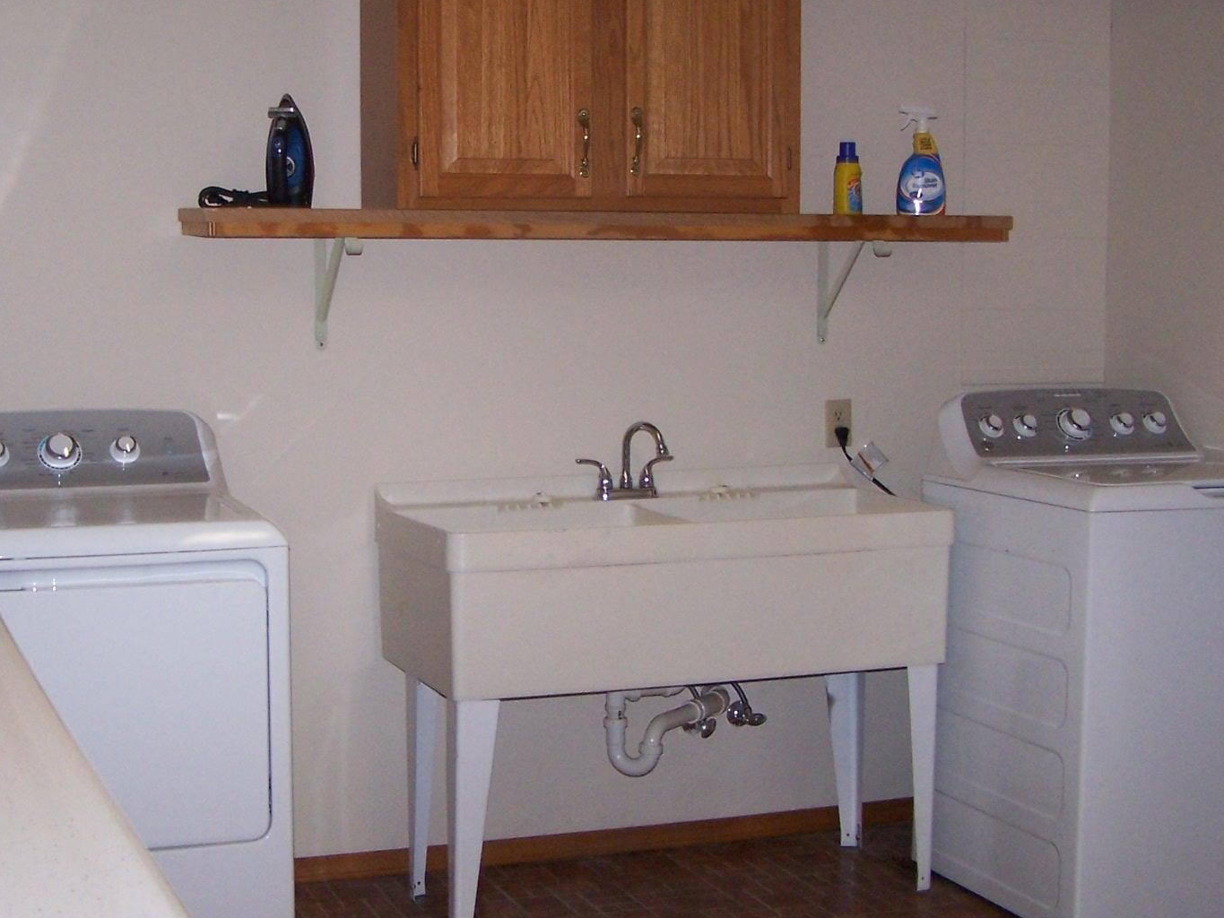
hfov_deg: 33.6
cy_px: 417
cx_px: 474
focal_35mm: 57
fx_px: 2016
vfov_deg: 25.7
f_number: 2.8
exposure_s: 1/60
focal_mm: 6.3
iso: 140
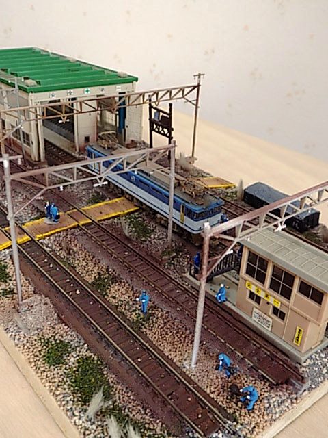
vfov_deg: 54.0
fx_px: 430
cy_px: 219
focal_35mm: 34
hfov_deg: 41.8
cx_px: 164
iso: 220
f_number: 3.4
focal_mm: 6.1
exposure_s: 1/30
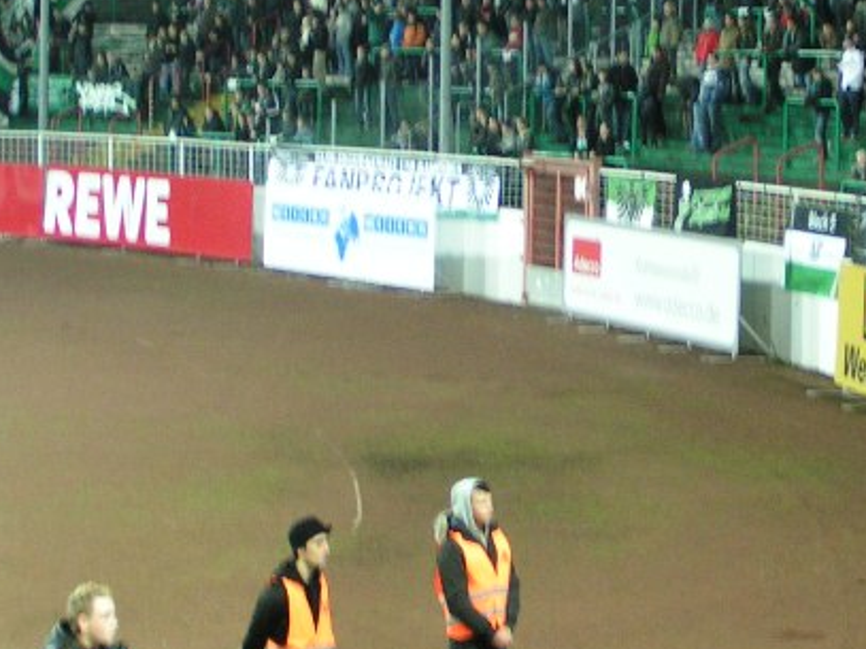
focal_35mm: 112
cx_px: 647
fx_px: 2801
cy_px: 60
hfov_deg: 17.5
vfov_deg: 13.1
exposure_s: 1/10
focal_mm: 8.7
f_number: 3.2
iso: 200
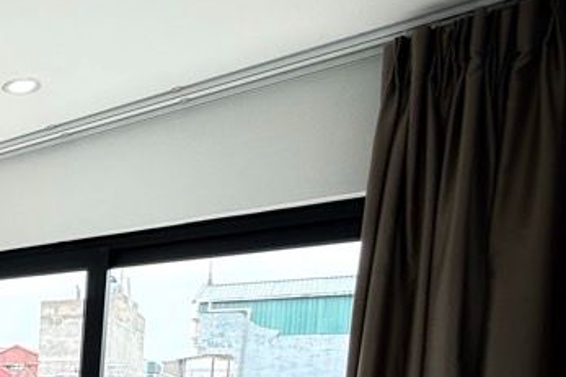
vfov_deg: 27.8
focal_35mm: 43
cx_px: -222
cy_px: 436
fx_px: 676
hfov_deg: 31.2
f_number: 2.2
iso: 64
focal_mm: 2.22
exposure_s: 1/183
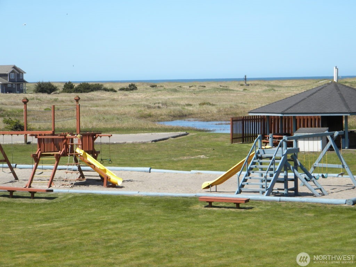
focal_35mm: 105
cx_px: 178
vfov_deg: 14.1
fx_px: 1080
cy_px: 134
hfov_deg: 18.7
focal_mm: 19
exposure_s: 1/500
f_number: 4.7
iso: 81
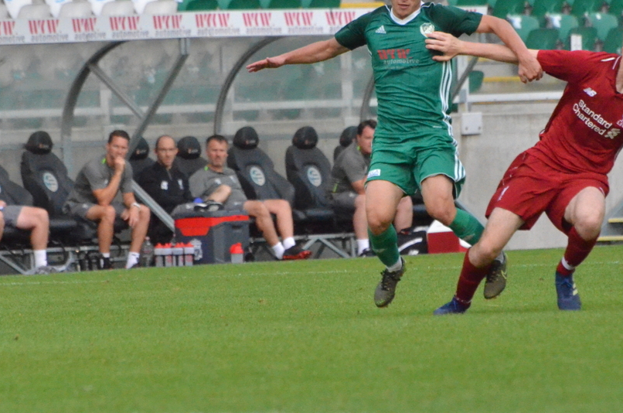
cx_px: 372
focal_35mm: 670
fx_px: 11572
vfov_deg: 2.0
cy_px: 203
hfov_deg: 3.1
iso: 6400
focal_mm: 300
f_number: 7.1
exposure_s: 1/5000
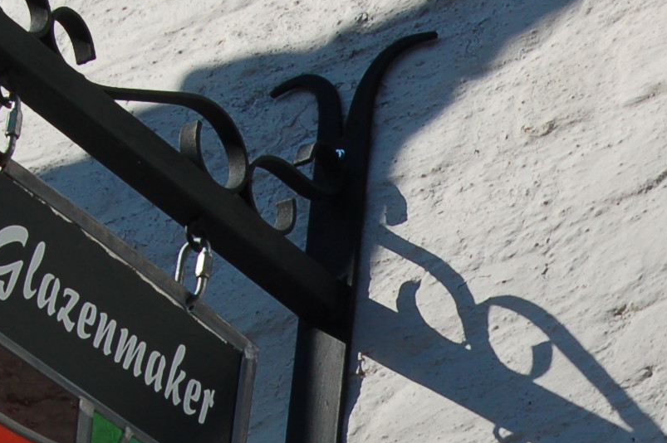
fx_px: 3536
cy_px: 638
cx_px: 694
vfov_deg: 7.1
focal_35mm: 191
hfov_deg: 10.7
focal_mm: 34
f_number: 10
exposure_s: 1/400
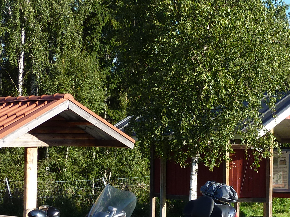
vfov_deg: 16.5
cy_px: 206
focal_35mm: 88
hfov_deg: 21.7
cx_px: 263
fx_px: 737
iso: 80
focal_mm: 5.3
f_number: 4
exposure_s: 1/320
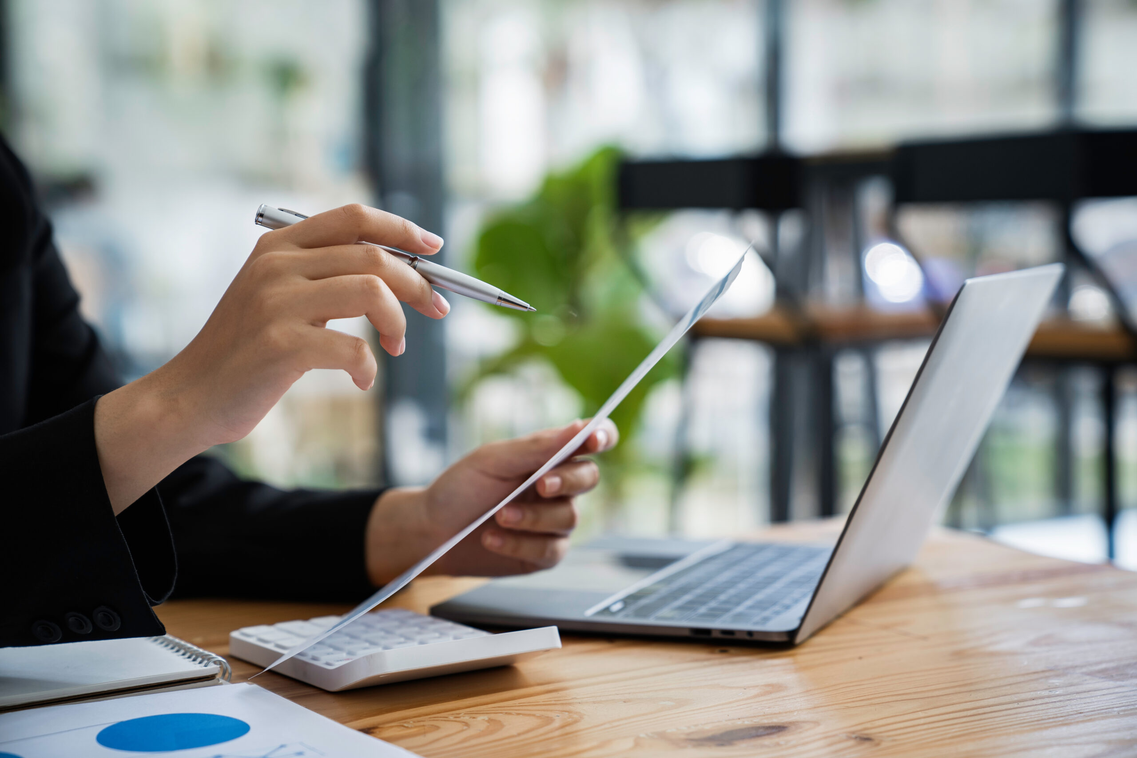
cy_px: 379
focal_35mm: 70
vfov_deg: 19.5
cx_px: 568
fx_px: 2211
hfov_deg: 28.8
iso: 250
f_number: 3.2
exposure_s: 1/160
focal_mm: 70
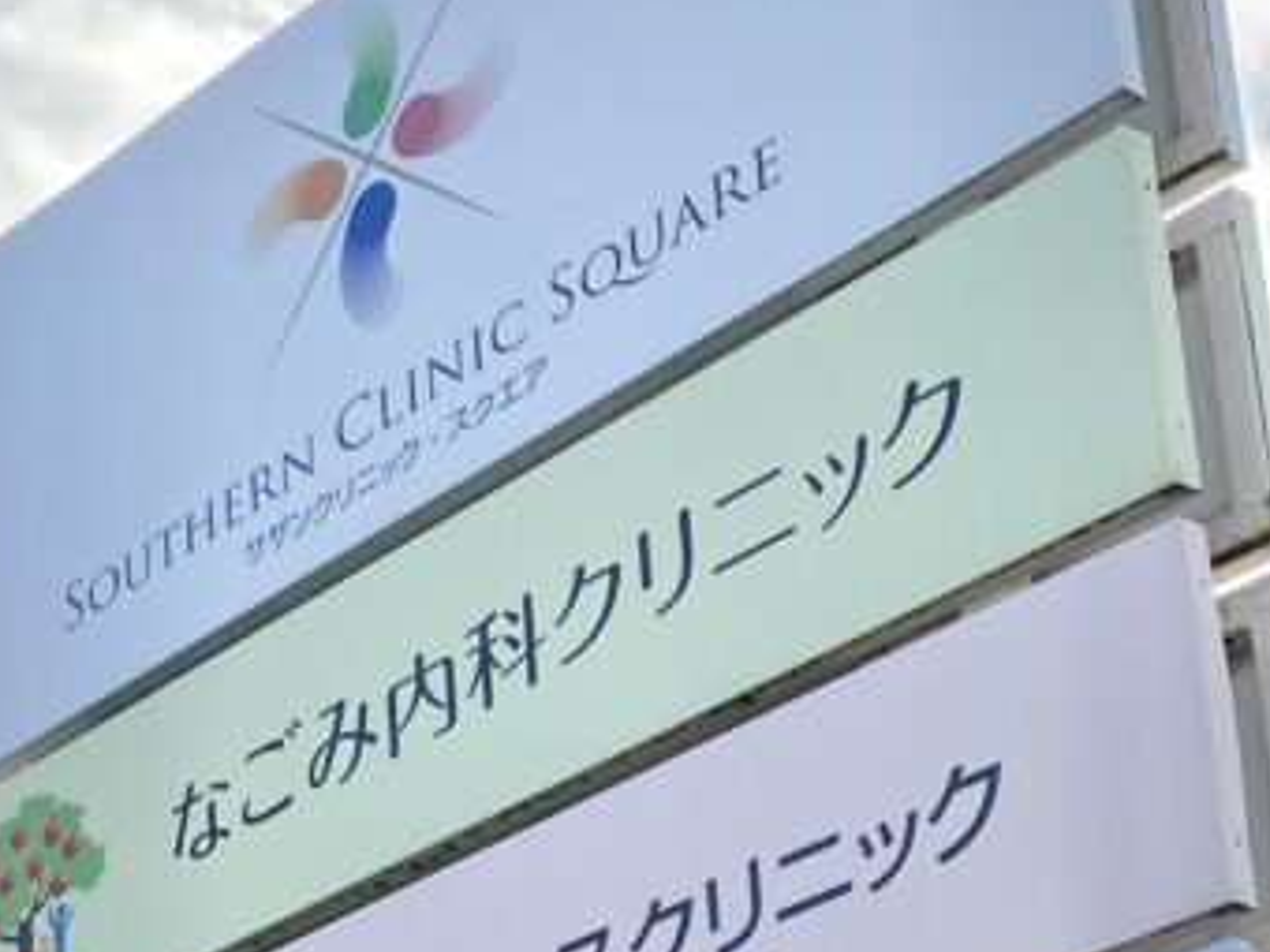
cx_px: -284
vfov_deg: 14.2
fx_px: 3595
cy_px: 1415
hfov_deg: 18.9
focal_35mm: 98
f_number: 1.8
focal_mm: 4.25
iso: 32
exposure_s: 1/1124
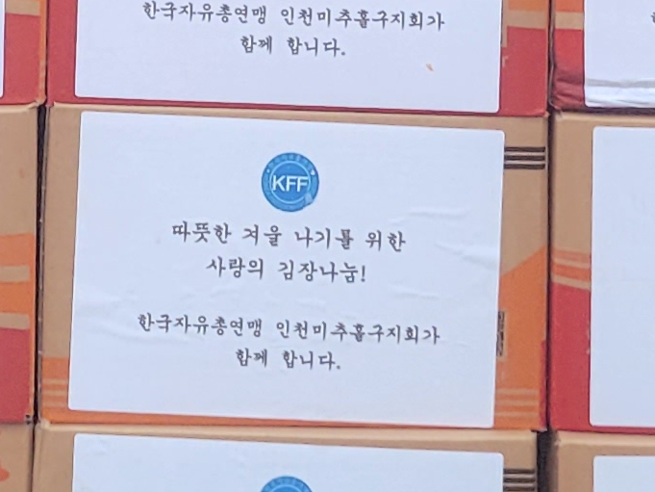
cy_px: -685
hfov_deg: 12.8
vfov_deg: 8.8
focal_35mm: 154
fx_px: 2914
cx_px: 164
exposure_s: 1/120
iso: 200
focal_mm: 5.4
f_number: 1.8
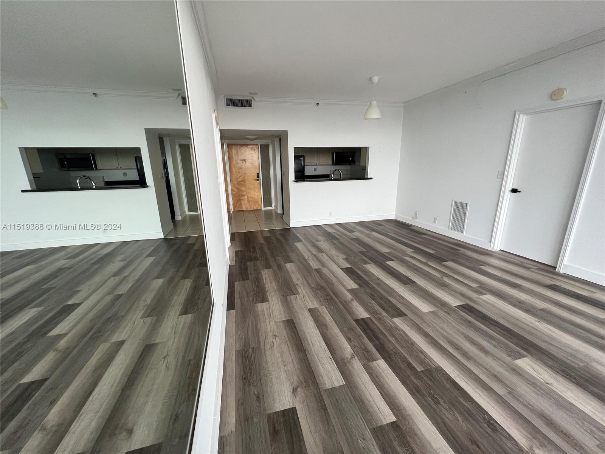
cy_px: 227
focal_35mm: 13
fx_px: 227
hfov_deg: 106.2
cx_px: 302
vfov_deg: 89.9
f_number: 1.8
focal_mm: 1.57
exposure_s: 1/99
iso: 100
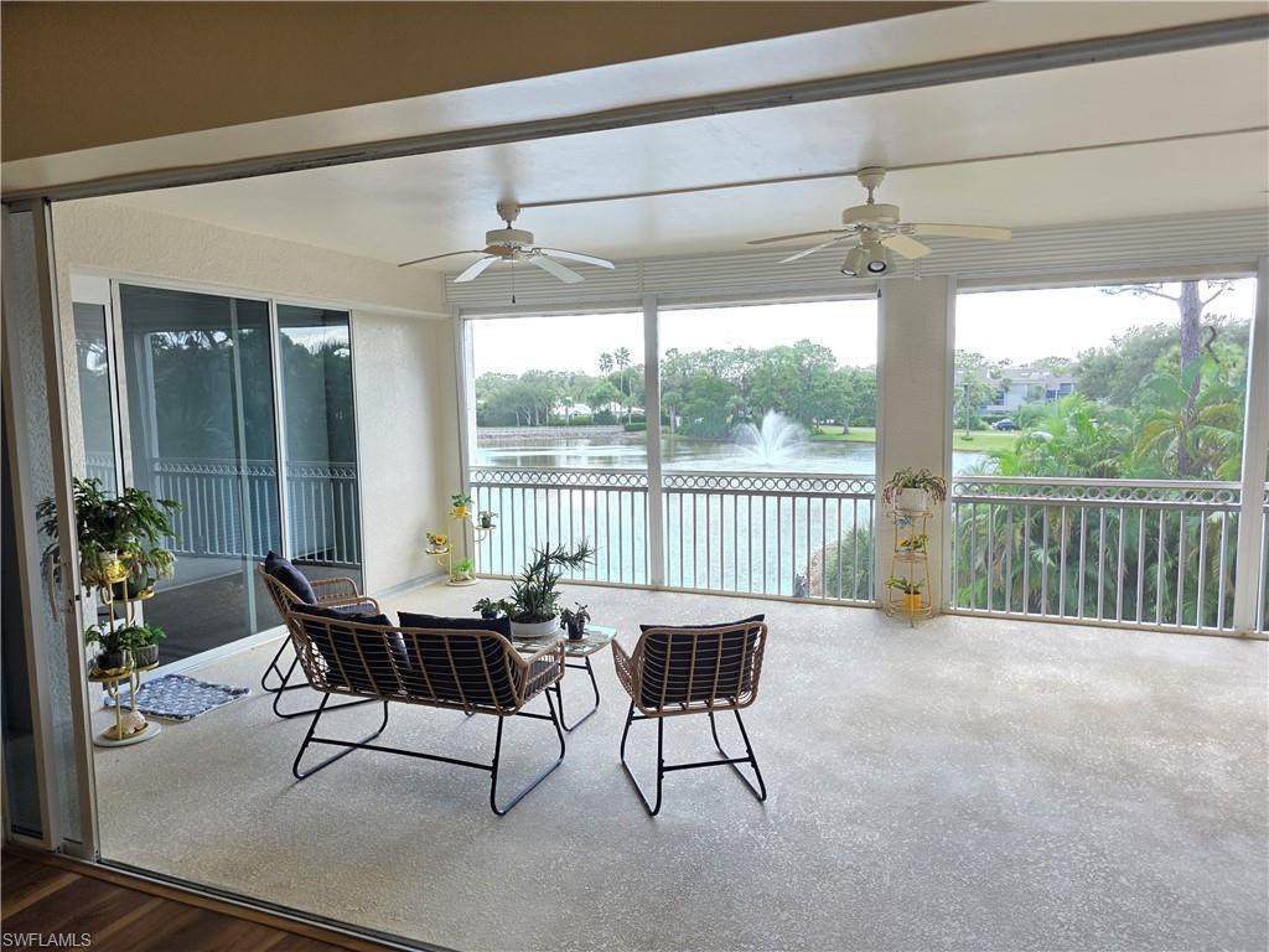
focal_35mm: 23
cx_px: 634
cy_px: 476
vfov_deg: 58.9
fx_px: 843
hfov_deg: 73.9
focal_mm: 6.3
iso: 64
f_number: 1.7
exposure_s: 1/180
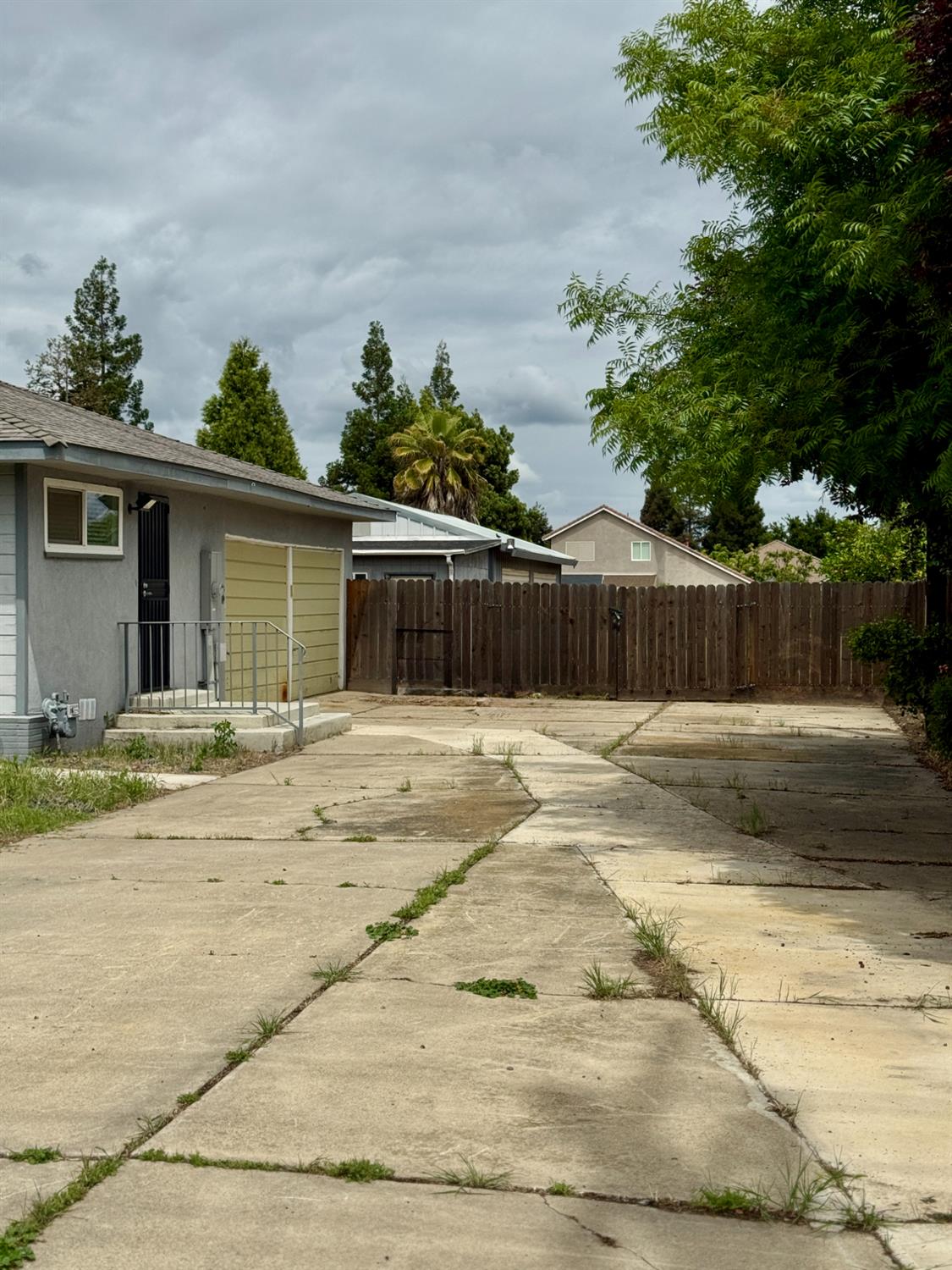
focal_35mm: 48
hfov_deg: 30.3
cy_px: 635
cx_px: 476
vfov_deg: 39.7
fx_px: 1760
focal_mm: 6.76
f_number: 1.78
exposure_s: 1/10526
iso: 80
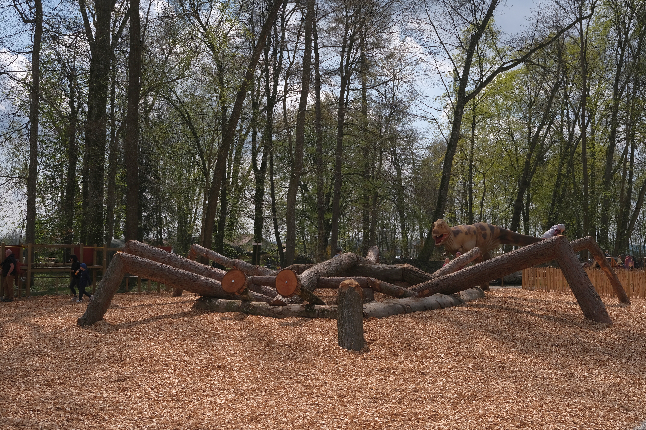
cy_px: 215
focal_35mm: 35
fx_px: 628
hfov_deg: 54.4
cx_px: 323
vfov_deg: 37.9
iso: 160
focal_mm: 23.5
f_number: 5.6
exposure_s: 1/950
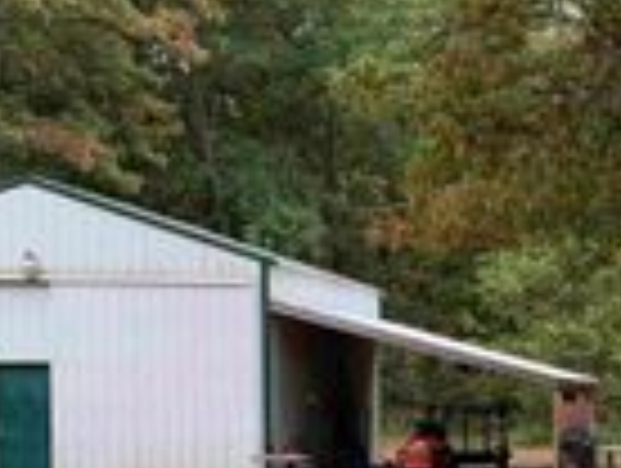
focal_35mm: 94
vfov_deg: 15.5
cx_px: 886
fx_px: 1689
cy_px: 461
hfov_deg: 18.8
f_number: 1.8
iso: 32
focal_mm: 4.25
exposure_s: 1/122
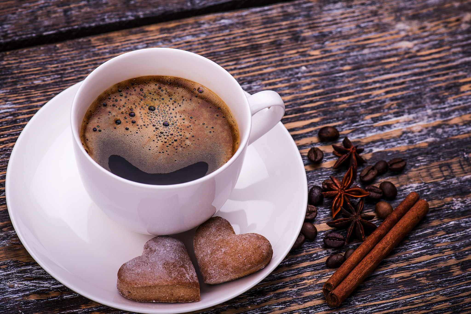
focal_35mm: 105
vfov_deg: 13.0
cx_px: 236
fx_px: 1374
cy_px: 157
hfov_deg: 19.5
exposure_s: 1/125
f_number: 11
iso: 100
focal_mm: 105
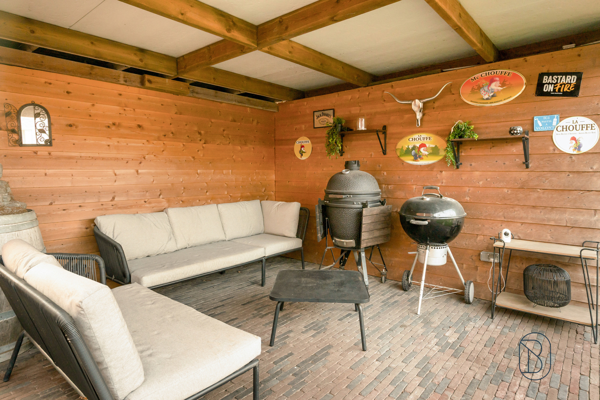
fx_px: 342
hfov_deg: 82.6
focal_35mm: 20
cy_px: 200
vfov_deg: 60.7
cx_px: 300
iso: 640
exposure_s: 1/50
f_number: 9
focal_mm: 20.5
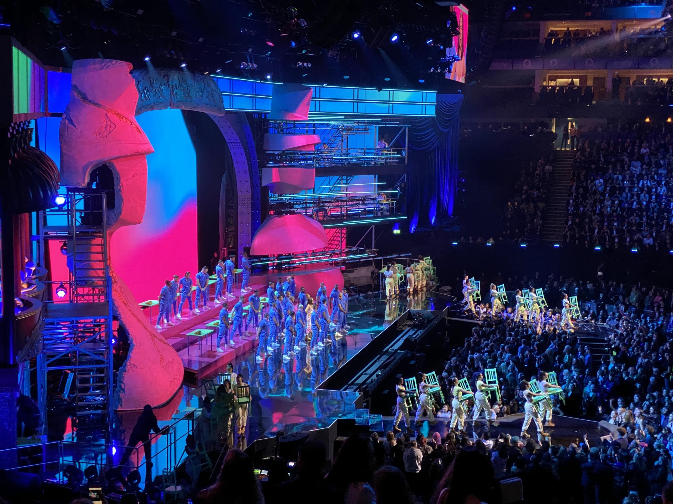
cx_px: 336
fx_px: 1011
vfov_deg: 28.0
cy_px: 252
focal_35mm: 52
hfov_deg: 36.8
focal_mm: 6
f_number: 2
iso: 500
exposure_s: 1/41
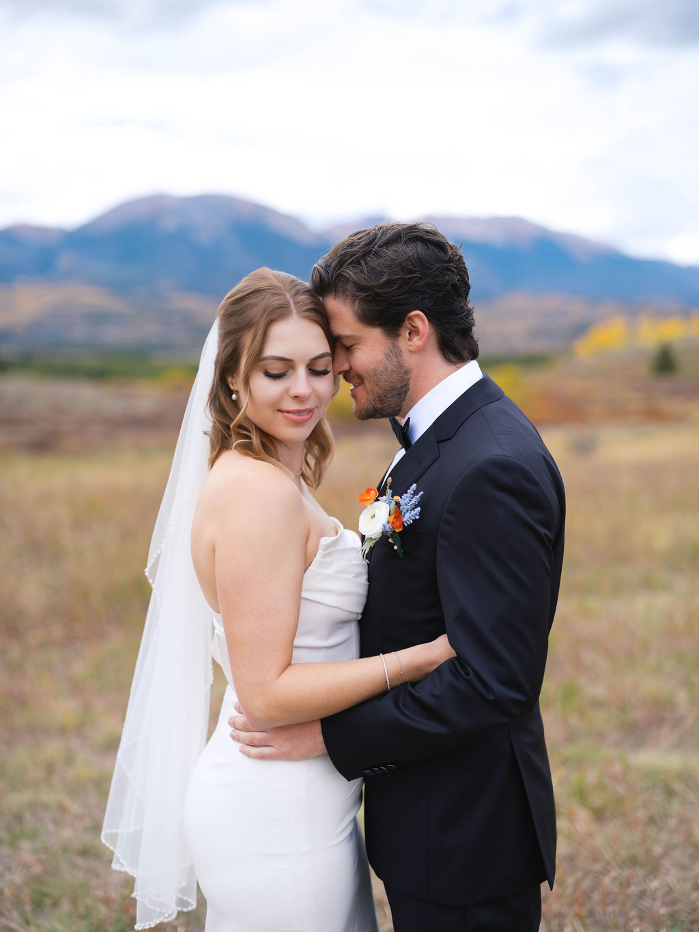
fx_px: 1184
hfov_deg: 32.9
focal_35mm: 44
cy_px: 466
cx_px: 350
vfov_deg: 42.9
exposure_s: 1/640
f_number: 2
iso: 100
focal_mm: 55
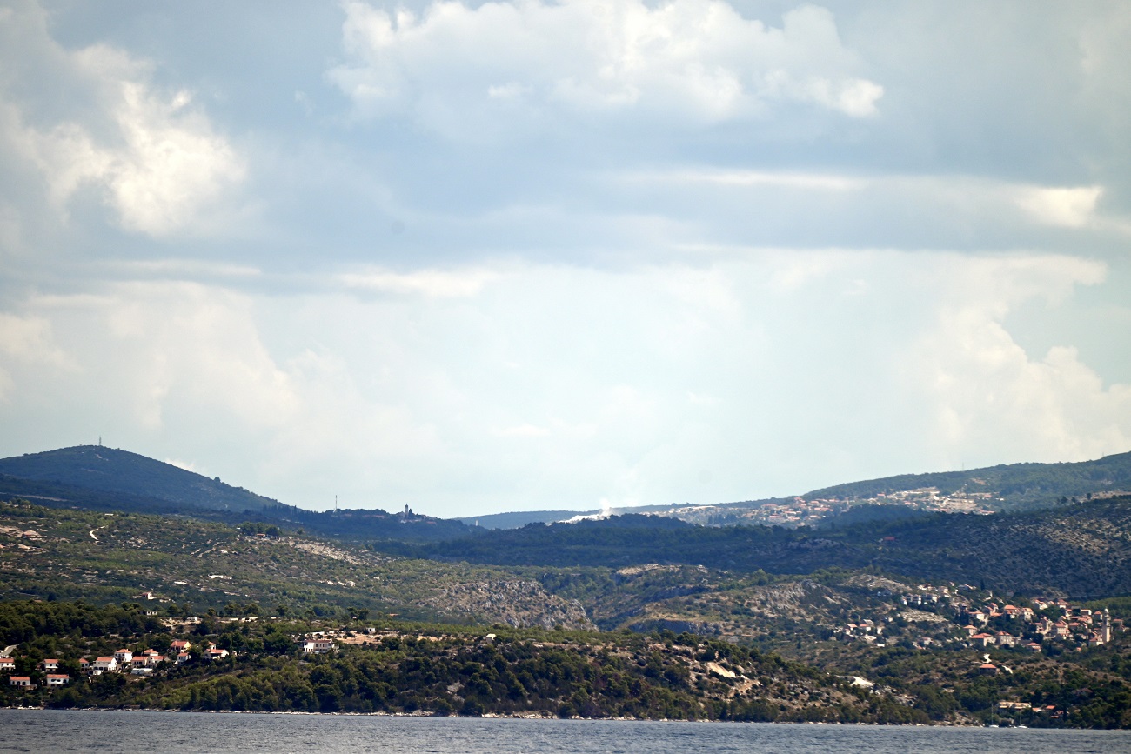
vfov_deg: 4.6
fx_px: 9425
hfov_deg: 6.9
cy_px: 377
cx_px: 566
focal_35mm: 300
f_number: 5.6
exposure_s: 1/1000
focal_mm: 300
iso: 100
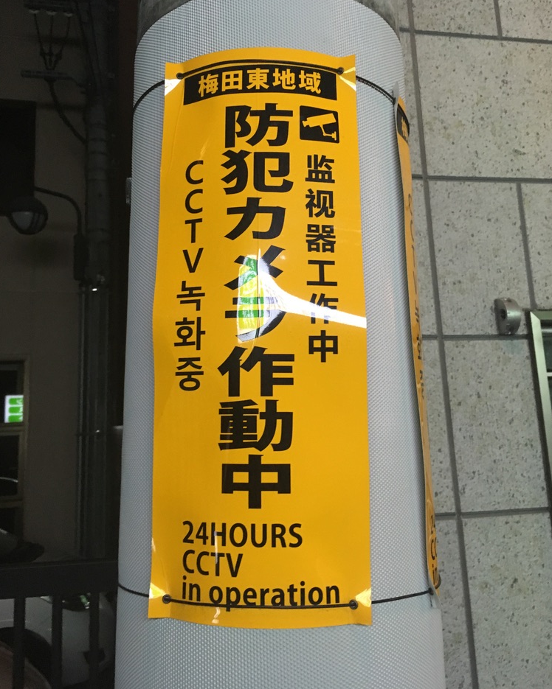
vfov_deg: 57.1
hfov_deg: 47.1
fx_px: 633
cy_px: 313
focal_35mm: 31
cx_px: 278
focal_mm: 4.15
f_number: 2.2
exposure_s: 1/17
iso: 200
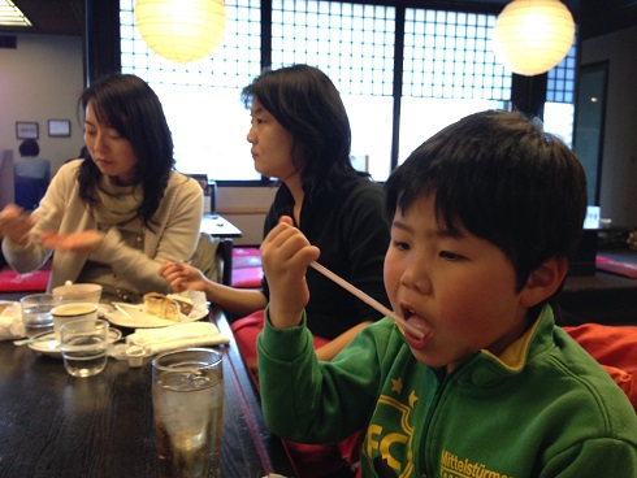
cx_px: 318
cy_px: 239
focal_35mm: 33
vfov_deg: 43.0
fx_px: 608
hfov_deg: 55.3
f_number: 2.4
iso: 125
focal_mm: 4.12
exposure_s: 1/20
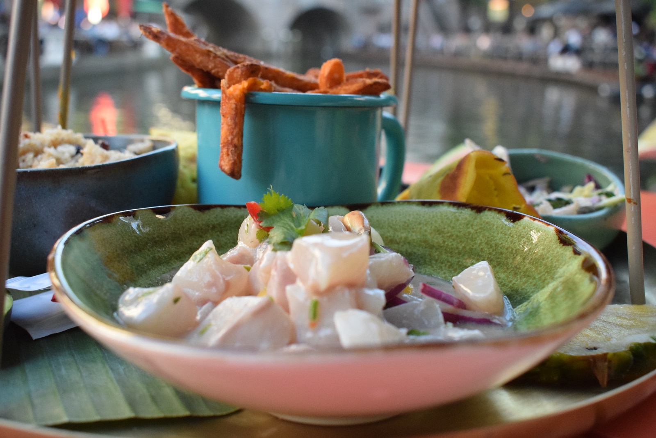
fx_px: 656
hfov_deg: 53.1
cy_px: 219
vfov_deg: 36.9
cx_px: 328
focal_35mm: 36
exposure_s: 1/640
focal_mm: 24
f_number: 5.6
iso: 3200
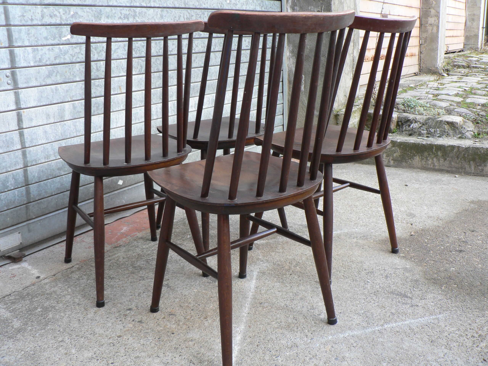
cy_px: 183
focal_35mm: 36
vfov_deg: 39.7
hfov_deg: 51.4
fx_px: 508
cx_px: 244
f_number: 2.8
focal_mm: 6
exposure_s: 1/50
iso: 80
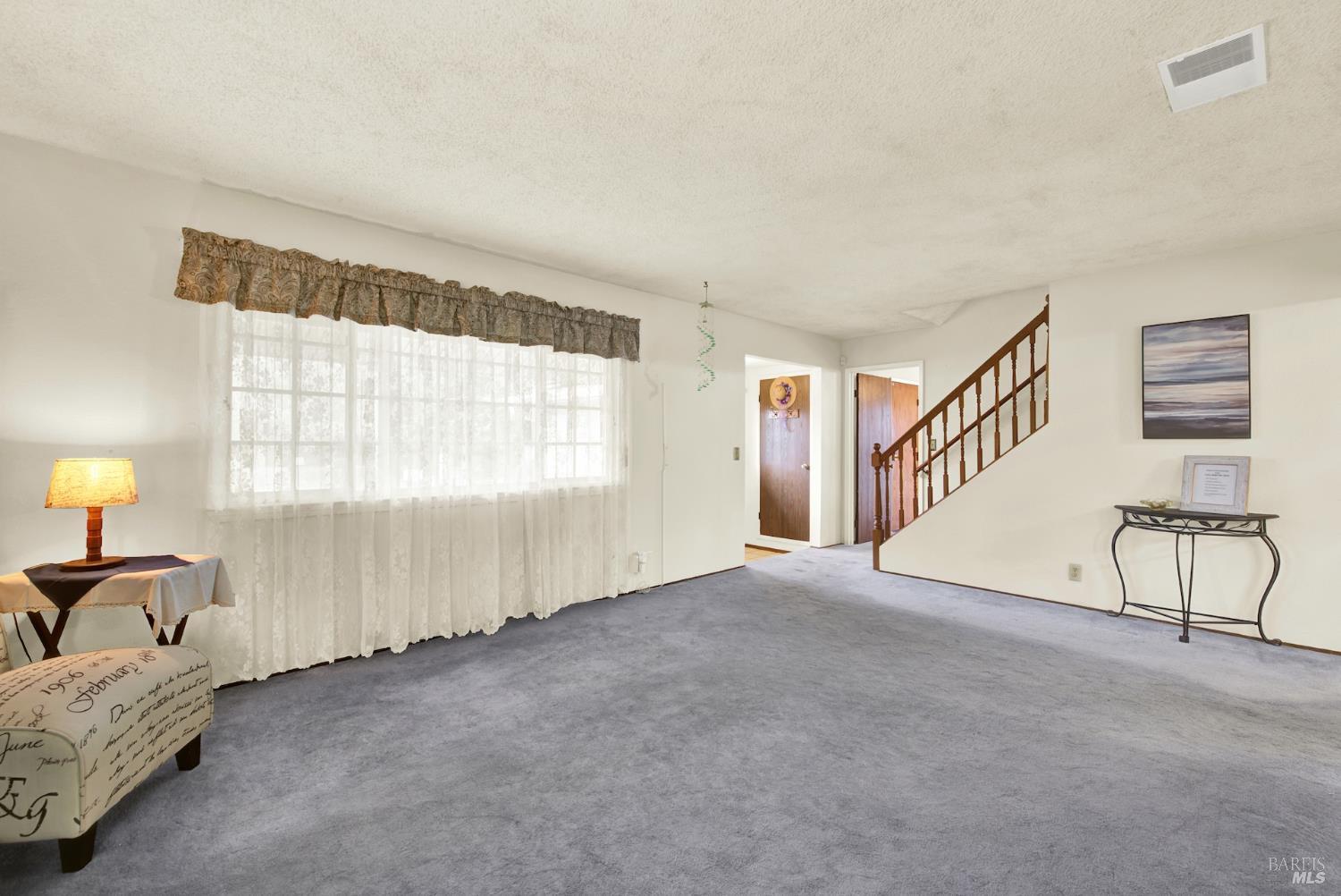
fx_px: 522
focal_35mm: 14
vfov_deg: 81.3
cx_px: 670
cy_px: 448
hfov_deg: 104.2
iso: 100
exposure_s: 1.6
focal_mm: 14
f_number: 14
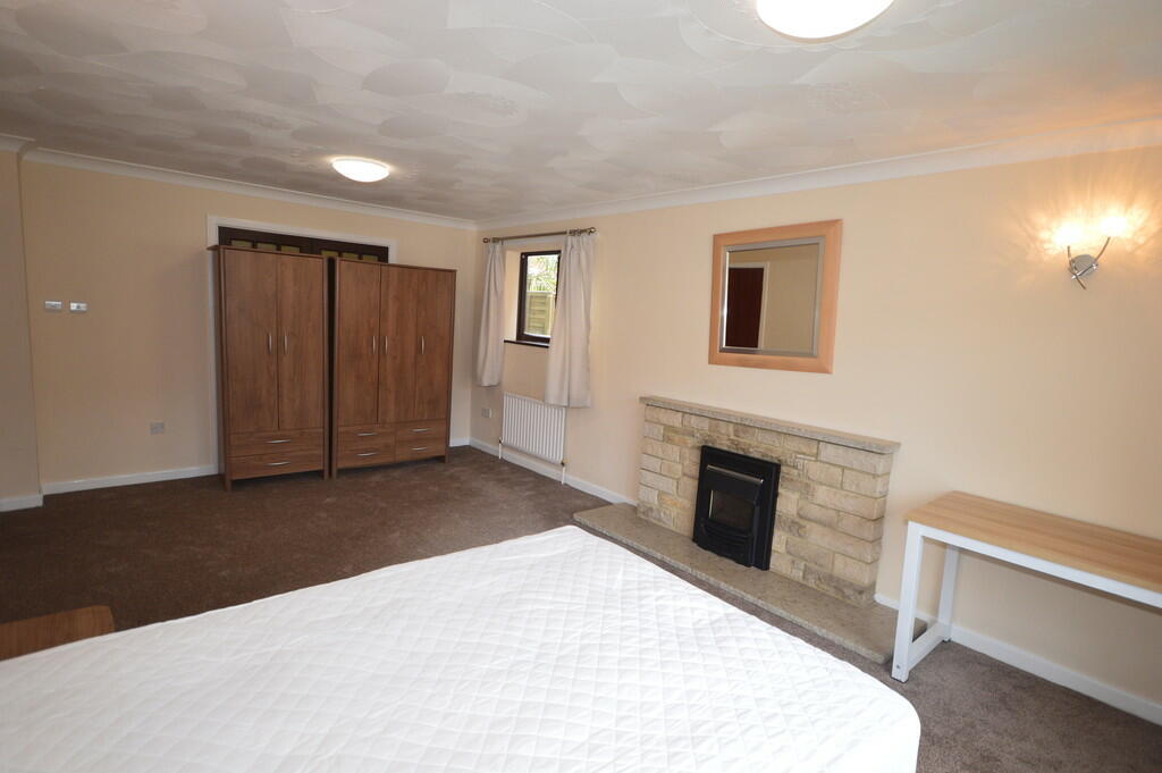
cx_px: 581
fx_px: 581
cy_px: 386
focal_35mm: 18
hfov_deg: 90.0
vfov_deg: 67.3
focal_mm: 12
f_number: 4.5
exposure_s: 1/80
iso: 400
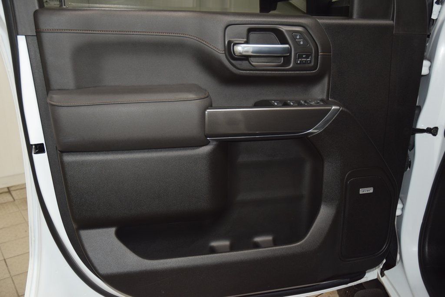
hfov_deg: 53.1
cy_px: 148
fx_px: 445
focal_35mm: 36
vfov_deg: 36.9
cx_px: 222
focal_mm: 24
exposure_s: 1/60
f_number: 3.8
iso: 900
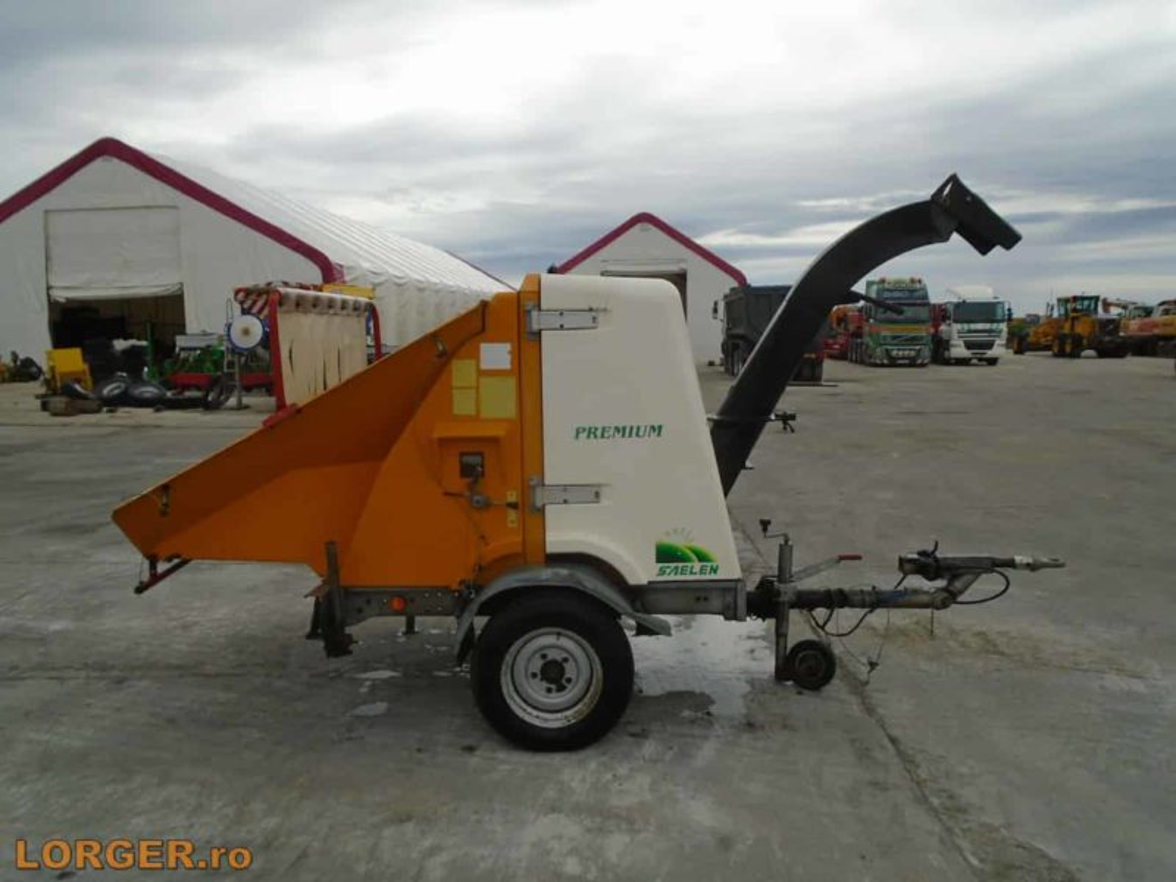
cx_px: 588
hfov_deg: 67.3
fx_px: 883
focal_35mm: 26
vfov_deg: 53.1
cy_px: 441
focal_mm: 4.6
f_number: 3.2
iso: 100
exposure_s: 1/320
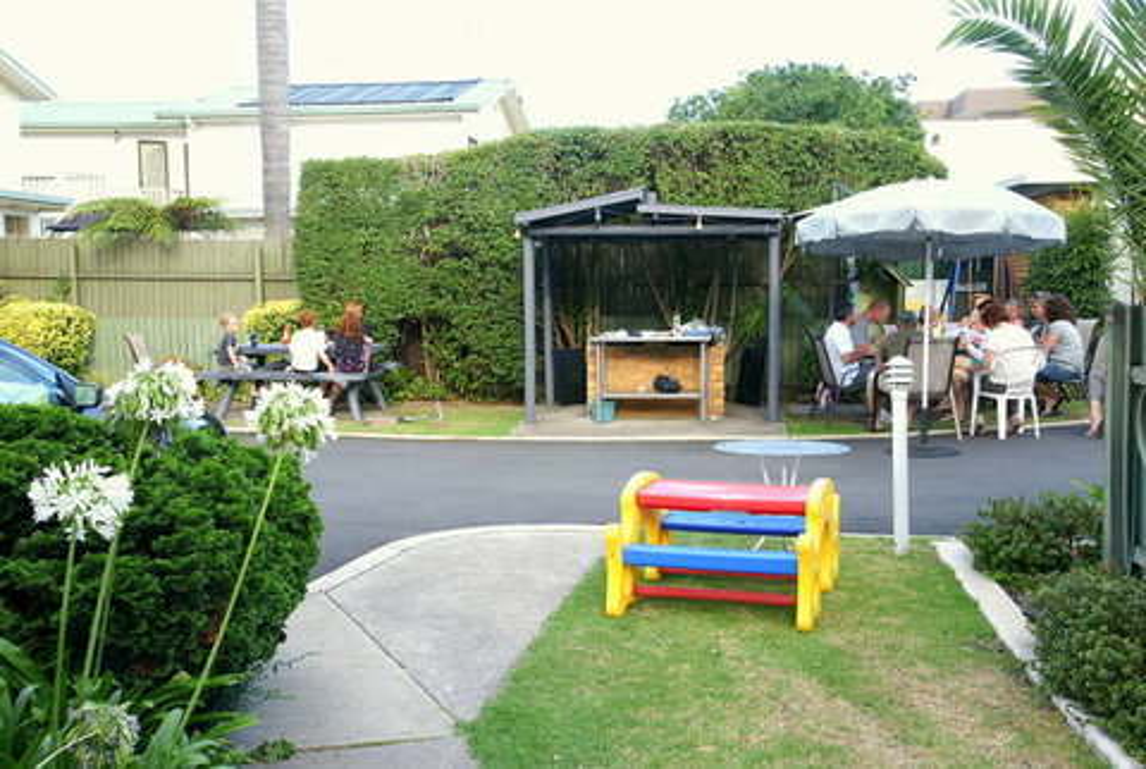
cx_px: 573
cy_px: 384
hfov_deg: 49.5
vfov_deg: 34.3
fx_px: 1244
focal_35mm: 39
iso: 200
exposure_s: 1/60
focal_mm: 26
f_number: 7.1
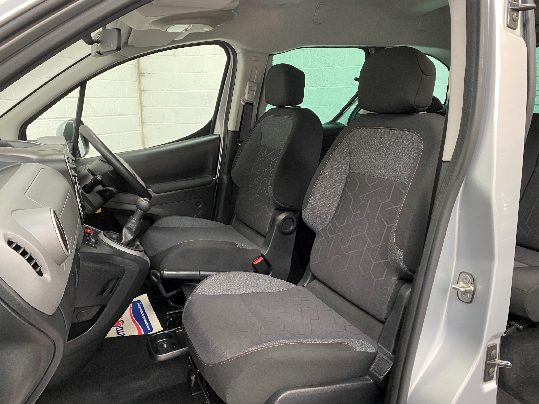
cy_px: 202
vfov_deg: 53.1
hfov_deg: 67.3
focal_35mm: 26
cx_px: 270
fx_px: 405
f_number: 1.8
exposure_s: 1/50
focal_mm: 4.25
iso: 250
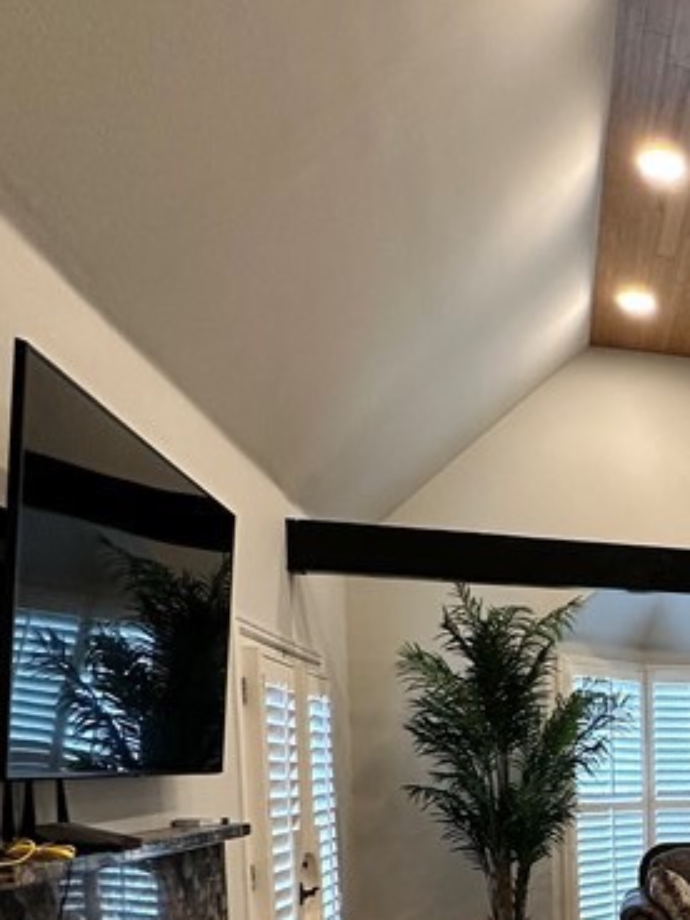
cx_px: 935
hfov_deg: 28.8
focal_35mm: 39
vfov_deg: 43.5
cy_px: 835
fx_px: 1037
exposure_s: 1/60
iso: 200
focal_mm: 2.22
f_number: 2.2
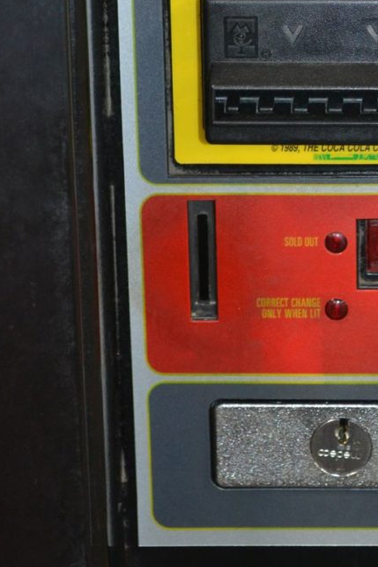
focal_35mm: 117
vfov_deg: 17.3
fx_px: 1844
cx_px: 324
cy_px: 106
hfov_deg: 11.6
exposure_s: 1/60
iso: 1400
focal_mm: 44
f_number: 5.3
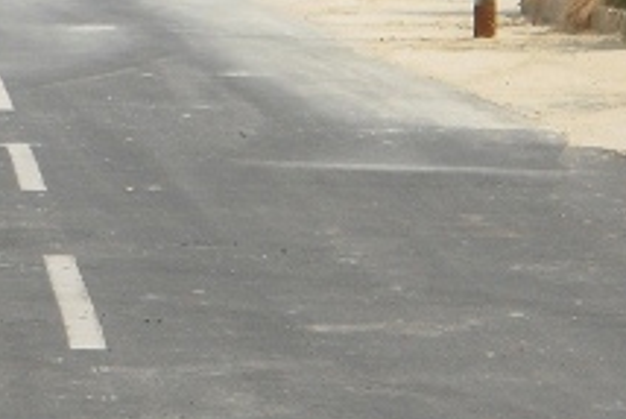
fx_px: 4768
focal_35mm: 274
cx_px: 73
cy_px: 41
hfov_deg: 7.5
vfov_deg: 5.0
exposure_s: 1/640
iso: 80
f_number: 5.2
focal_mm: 15.7
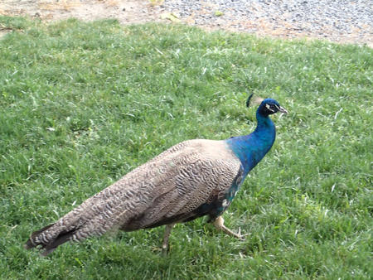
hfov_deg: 19.6
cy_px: 140
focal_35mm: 100
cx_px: 186
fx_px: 1078
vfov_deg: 14.8
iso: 800
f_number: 4.9
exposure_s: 1/80
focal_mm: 18
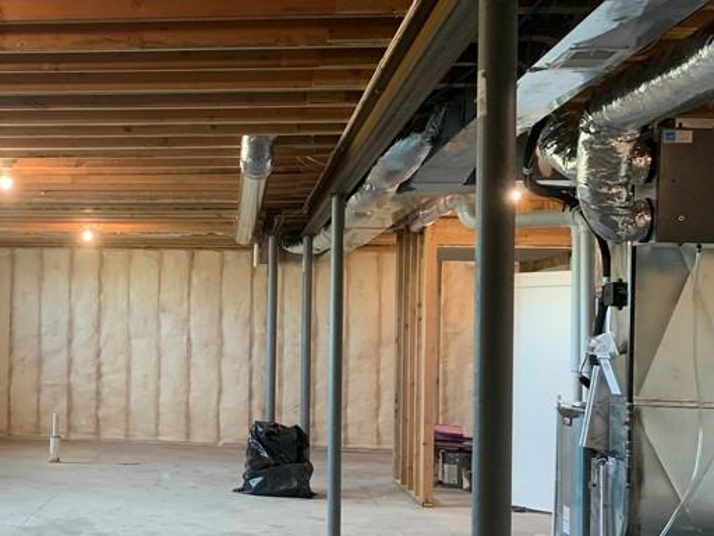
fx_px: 1073
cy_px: 313
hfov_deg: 34.7
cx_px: 68
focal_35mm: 52
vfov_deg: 28.0
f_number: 1.8
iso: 125
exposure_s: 1/60
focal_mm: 4.25
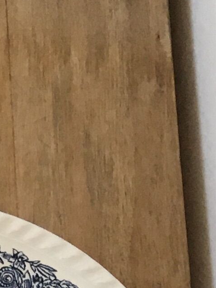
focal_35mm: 183
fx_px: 1523
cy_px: 668
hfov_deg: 7.6
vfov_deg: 9.7
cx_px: -306
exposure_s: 1/33
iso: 50
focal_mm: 4.15
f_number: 2.2
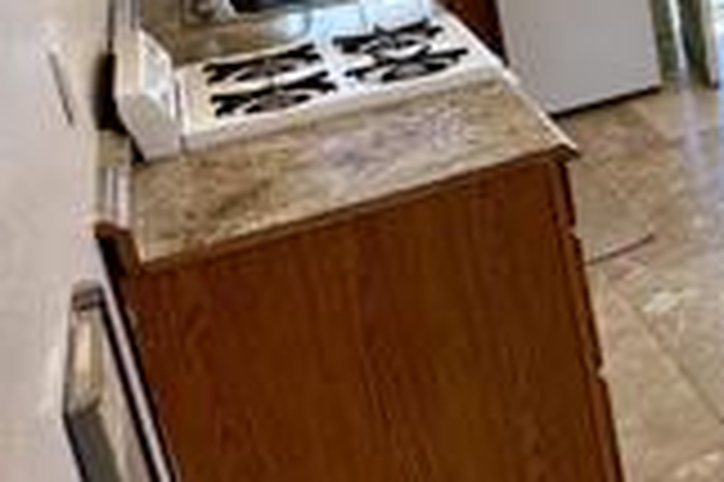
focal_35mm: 58
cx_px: 1151
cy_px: -50
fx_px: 1165
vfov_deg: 22.1
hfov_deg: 24.5
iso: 64
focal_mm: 2.22
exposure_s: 1/120
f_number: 2.2
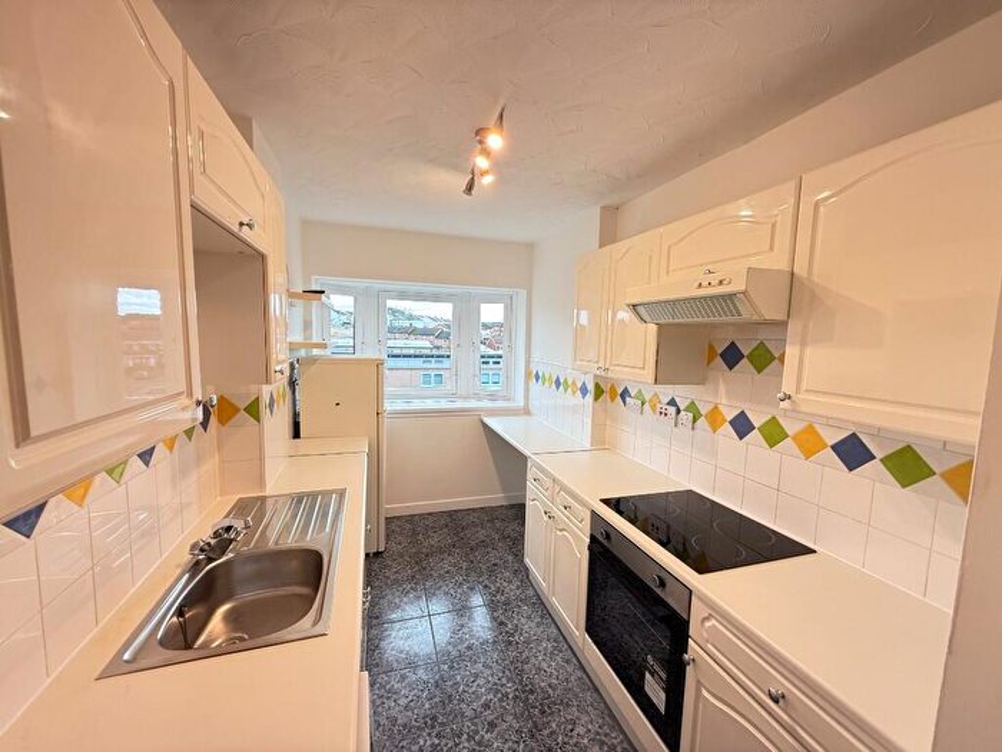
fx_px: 405
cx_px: 501
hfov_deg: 102.1
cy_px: 376
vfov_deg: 85.7
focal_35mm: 14
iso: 320
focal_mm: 2.22
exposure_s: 1/67
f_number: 2.2
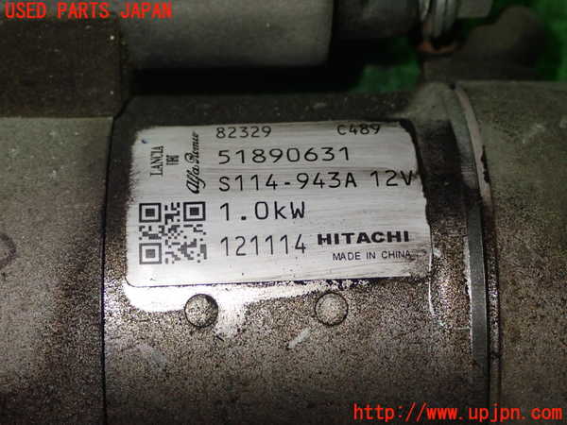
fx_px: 1163
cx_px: 284
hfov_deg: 27.4
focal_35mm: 71
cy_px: 212
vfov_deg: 20.7
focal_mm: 12.73
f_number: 3.9
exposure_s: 1/60
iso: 640
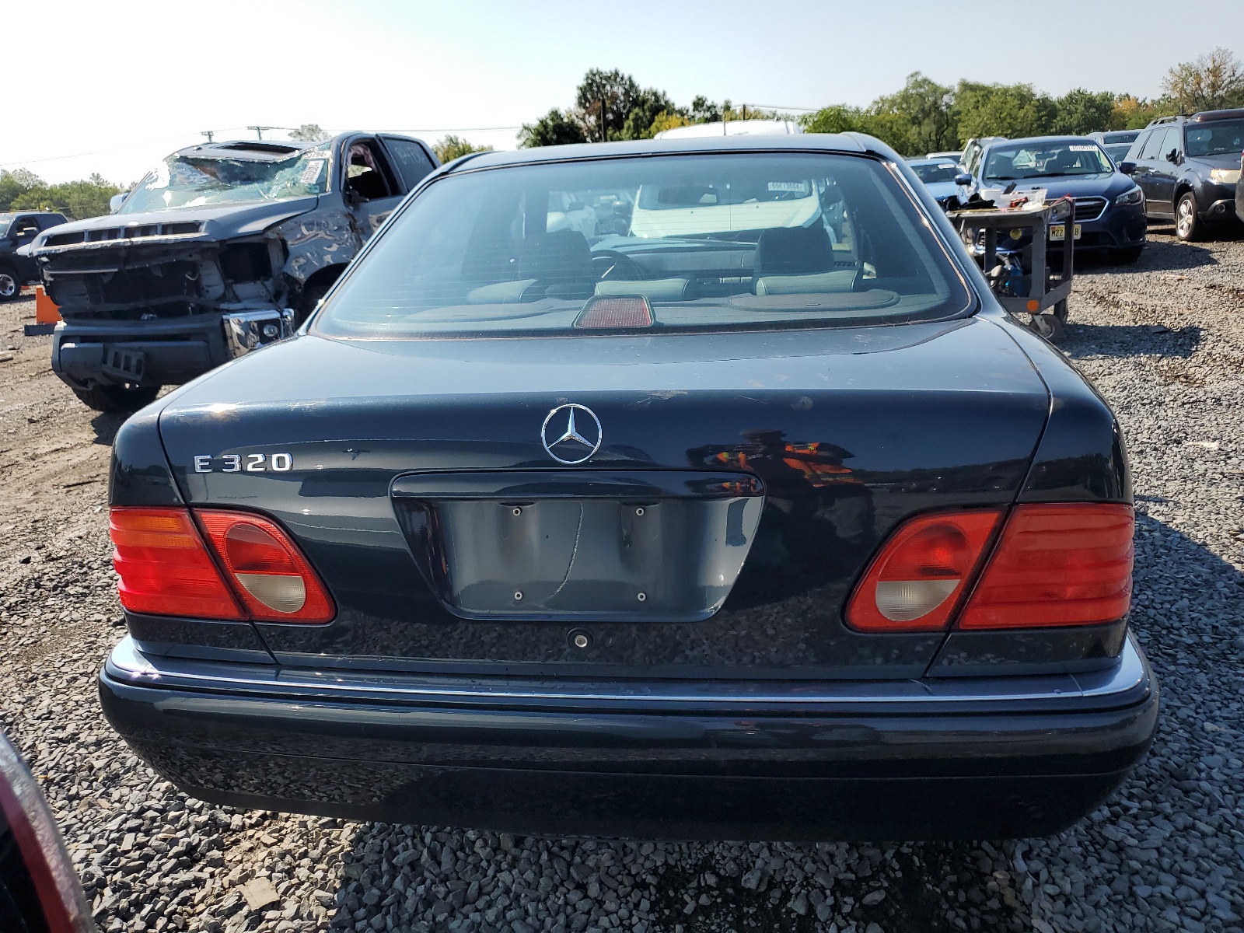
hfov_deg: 67.3
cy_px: 466
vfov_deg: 53.1
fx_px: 934
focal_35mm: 26
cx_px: 622
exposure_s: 1/3333
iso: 50
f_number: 1.5
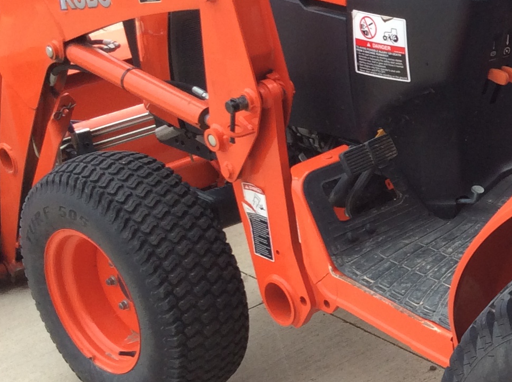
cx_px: 602
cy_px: 202
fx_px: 1270
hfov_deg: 21.3
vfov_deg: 17.1
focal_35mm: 86
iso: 32
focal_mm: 3.3
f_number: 2.4
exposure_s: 1/255
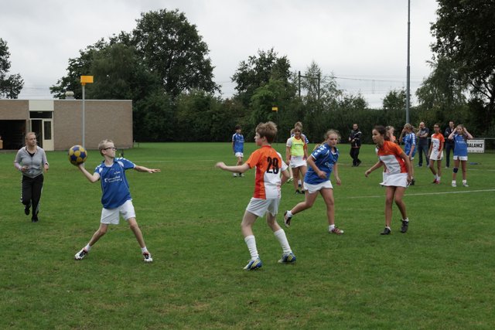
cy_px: 165
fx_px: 722
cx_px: 248
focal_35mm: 52
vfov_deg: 25.8
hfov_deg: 37.8
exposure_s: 1/160
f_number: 5.6
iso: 100
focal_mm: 35
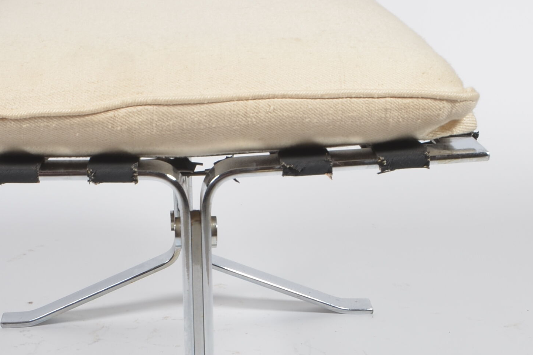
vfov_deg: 14.8
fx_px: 1362
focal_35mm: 92
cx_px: 215
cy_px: 276
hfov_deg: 22.1
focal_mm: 24
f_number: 11
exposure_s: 1/125
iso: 100
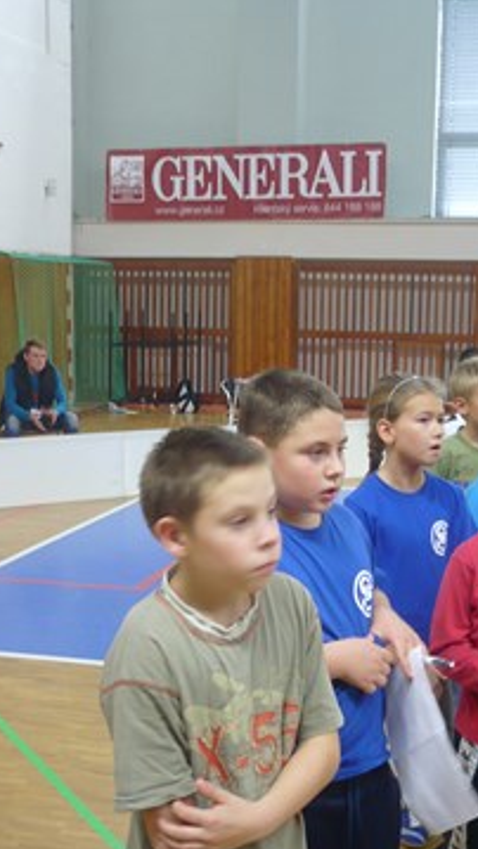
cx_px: 274
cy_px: 508
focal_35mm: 51
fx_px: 1149
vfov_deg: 40.4
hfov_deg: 23.5
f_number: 2.8
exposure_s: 1/25
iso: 100
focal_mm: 5.8
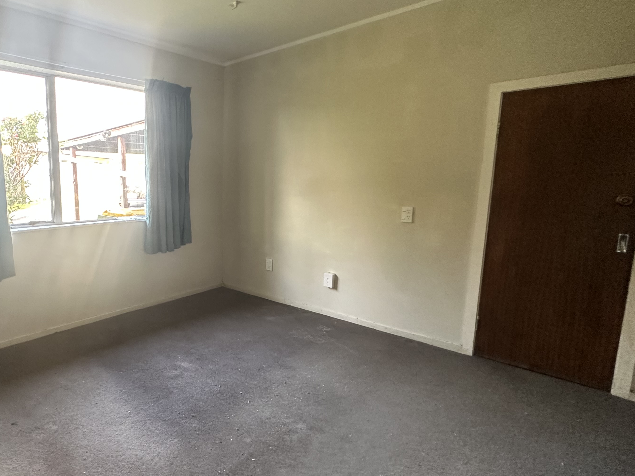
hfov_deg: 74.5
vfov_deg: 63.4
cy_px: 232
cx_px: 176
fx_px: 385
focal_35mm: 21
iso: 320
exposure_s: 1/80
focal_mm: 2.22
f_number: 2.2
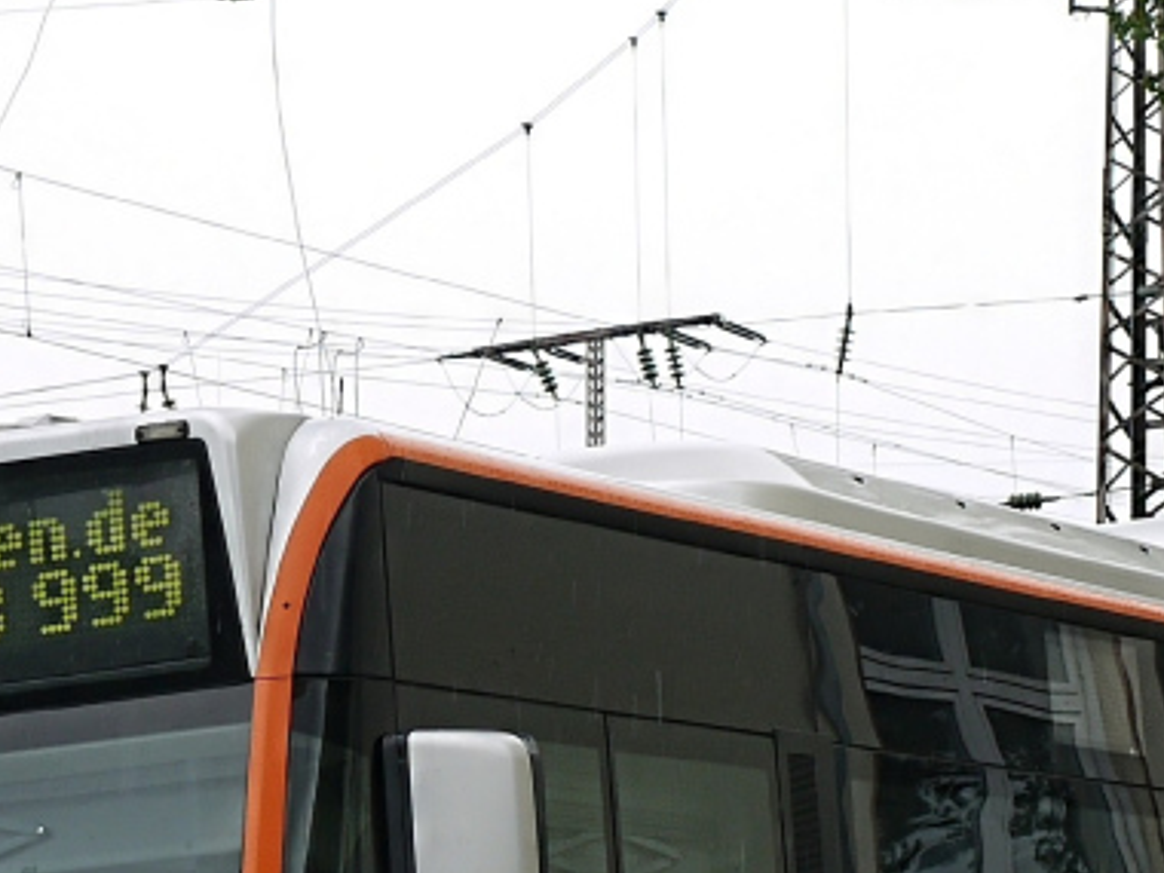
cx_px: 692
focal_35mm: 137
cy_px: 835
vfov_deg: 10.7
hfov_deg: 14.4
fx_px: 4607
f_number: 5
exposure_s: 1/160
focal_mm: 20
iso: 100
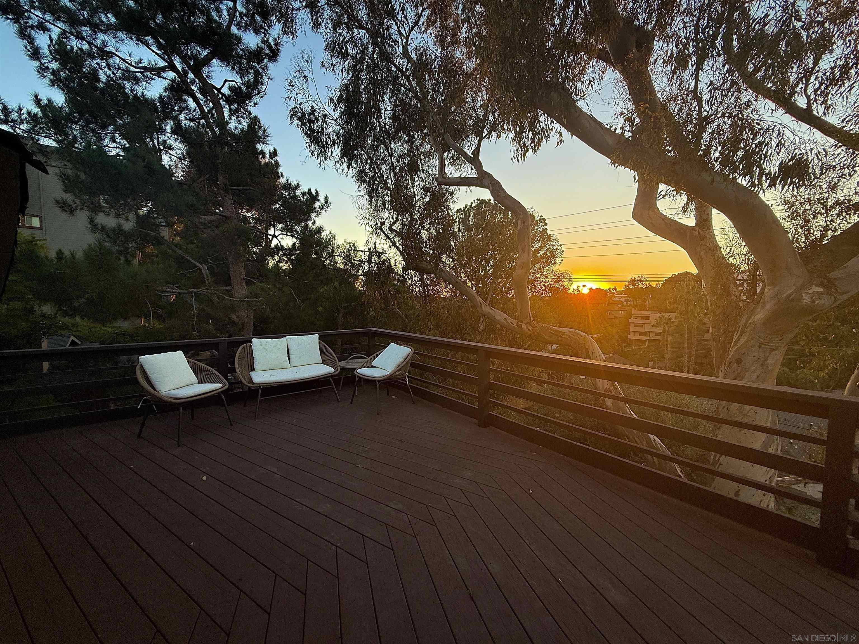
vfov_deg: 85.7
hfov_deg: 102.1
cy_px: 322
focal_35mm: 14
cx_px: 430
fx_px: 347
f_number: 2.2
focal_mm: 2.22
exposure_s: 1/213
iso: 50
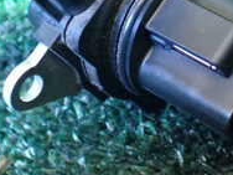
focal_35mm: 96
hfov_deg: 20.1
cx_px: 200
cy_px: 17
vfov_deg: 15.2
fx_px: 646
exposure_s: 1/30
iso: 1250
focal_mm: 5.4
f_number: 2.3
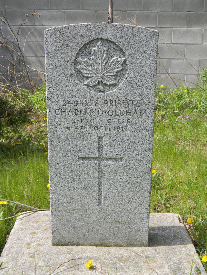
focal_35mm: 41
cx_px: 104
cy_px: 138
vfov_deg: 45.8
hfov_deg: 35.1
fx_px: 327
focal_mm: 7.3
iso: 80
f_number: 3.8
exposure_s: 1/343
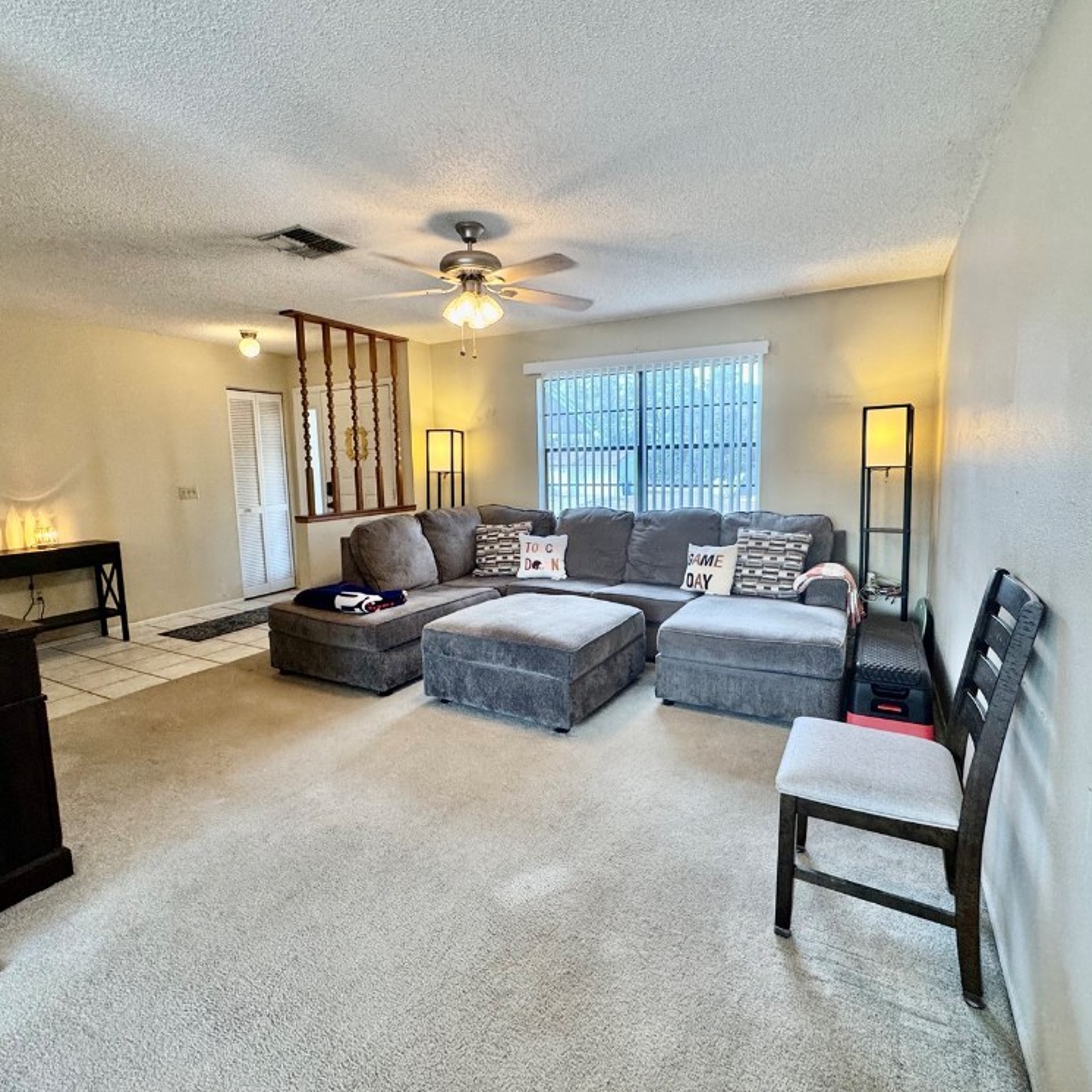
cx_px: 558
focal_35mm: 17
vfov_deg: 84.0
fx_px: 607
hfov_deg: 84.0
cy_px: 534
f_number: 2.2
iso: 160
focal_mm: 2.22
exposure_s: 1/120
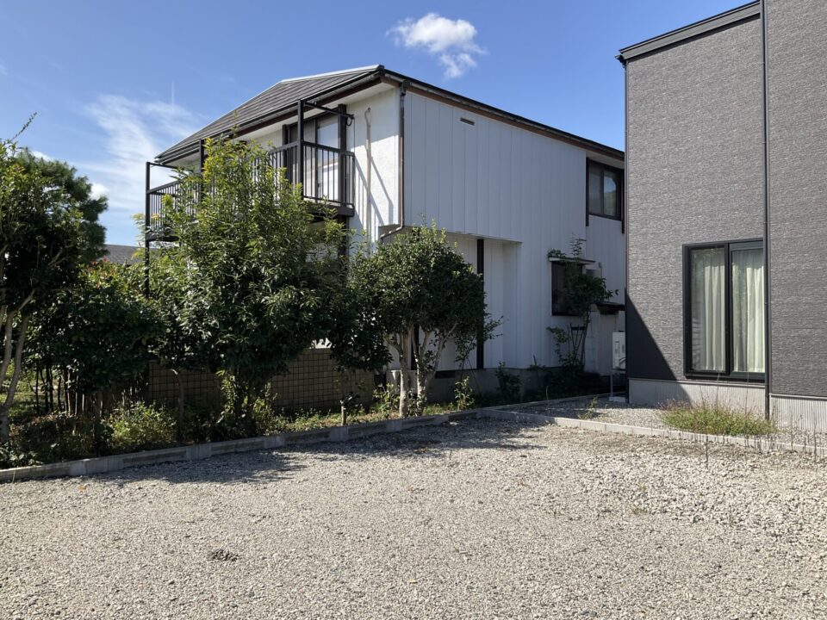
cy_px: 310
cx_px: 414
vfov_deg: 48.2
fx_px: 693
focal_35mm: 29
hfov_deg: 61.7
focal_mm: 3
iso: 25
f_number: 1.8
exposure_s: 1/1626
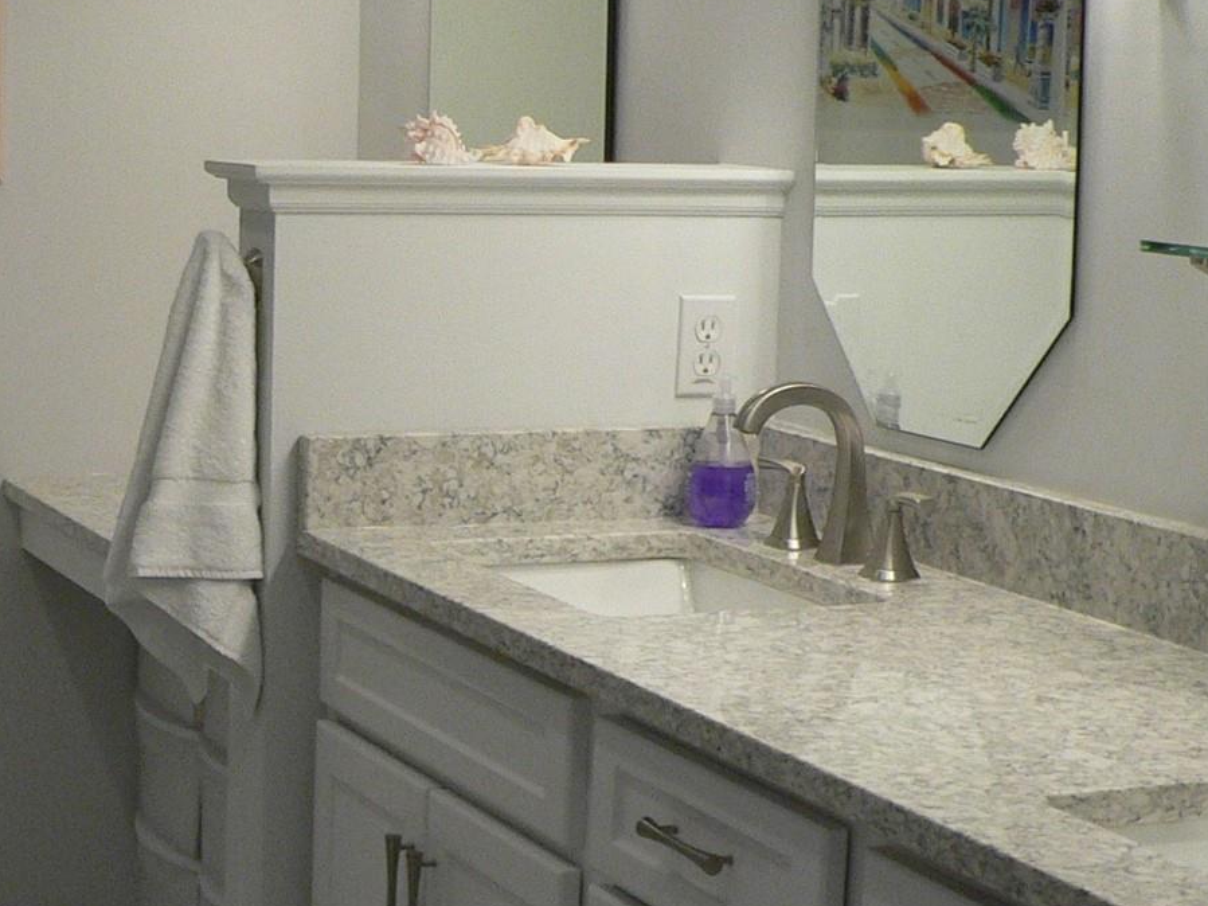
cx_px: 211
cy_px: 538
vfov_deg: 18.0
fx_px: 2861
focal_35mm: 82
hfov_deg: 23.4
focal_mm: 6
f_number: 2.8
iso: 150
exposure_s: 1/60
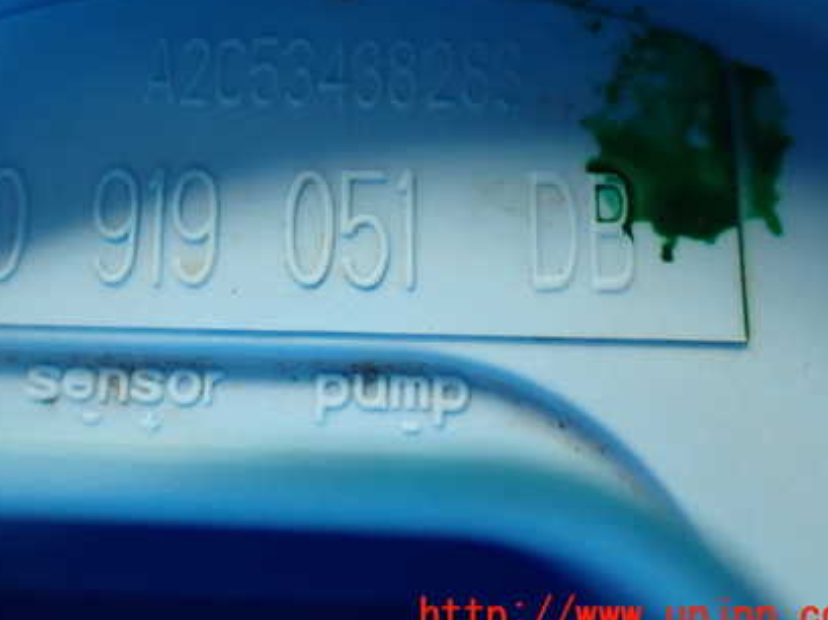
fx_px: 1123
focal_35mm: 47
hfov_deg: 39.9
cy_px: 186
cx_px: 269
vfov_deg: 30.5
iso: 250
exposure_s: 1/30
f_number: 2.4
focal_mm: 5.79
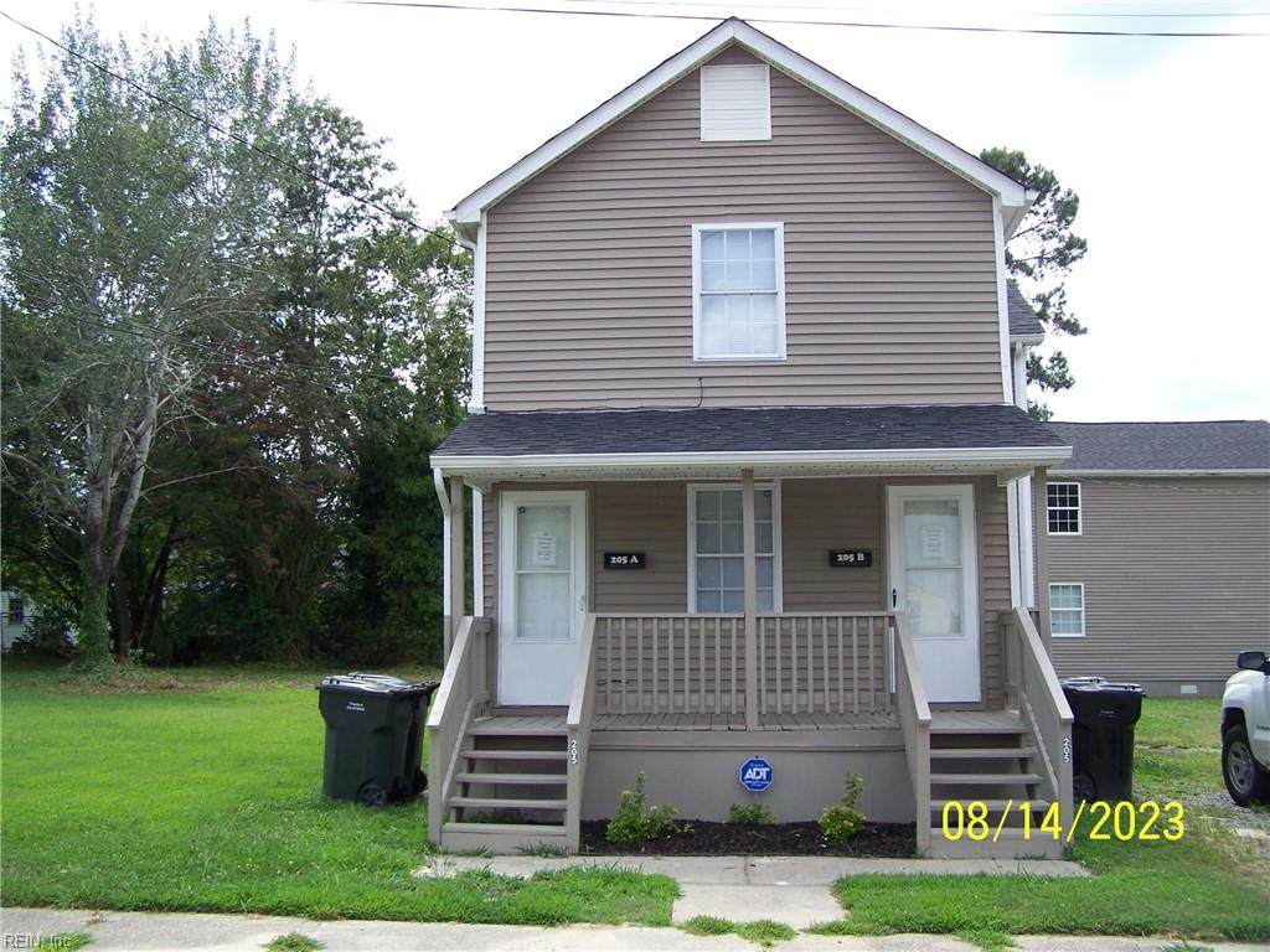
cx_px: 635
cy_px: 476
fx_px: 1394
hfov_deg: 49.0
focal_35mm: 38
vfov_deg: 37.7
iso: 64
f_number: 2.8
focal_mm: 6.3
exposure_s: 1/500
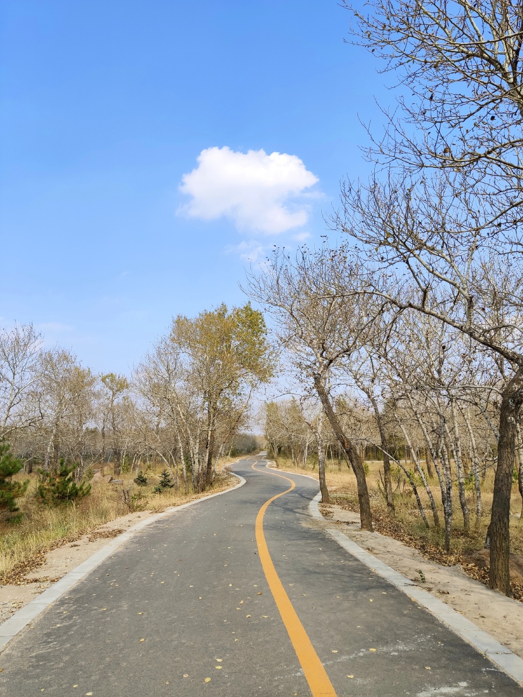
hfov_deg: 51.4
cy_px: 348
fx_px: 544
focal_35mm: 27
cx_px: 262
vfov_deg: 65.3
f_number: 1.75
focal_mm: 4.75
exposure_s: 1/1250
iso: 112
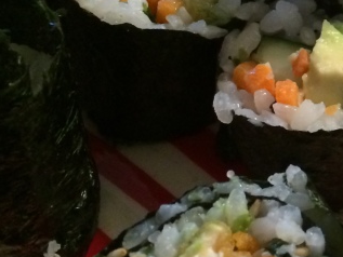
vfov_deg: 15.2
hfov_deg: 18.0
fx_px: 962
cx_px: 515
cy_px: 60
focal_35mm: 97
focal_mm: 4.12
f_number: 2.2
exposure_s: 1/20
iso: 320
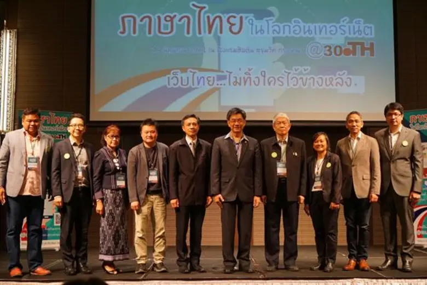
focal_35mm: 52
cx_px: 214
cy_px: 142
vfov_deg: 25.8
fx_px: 623
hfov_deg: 37.9
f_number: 4
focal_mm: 35
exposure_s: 1/160
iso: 1600
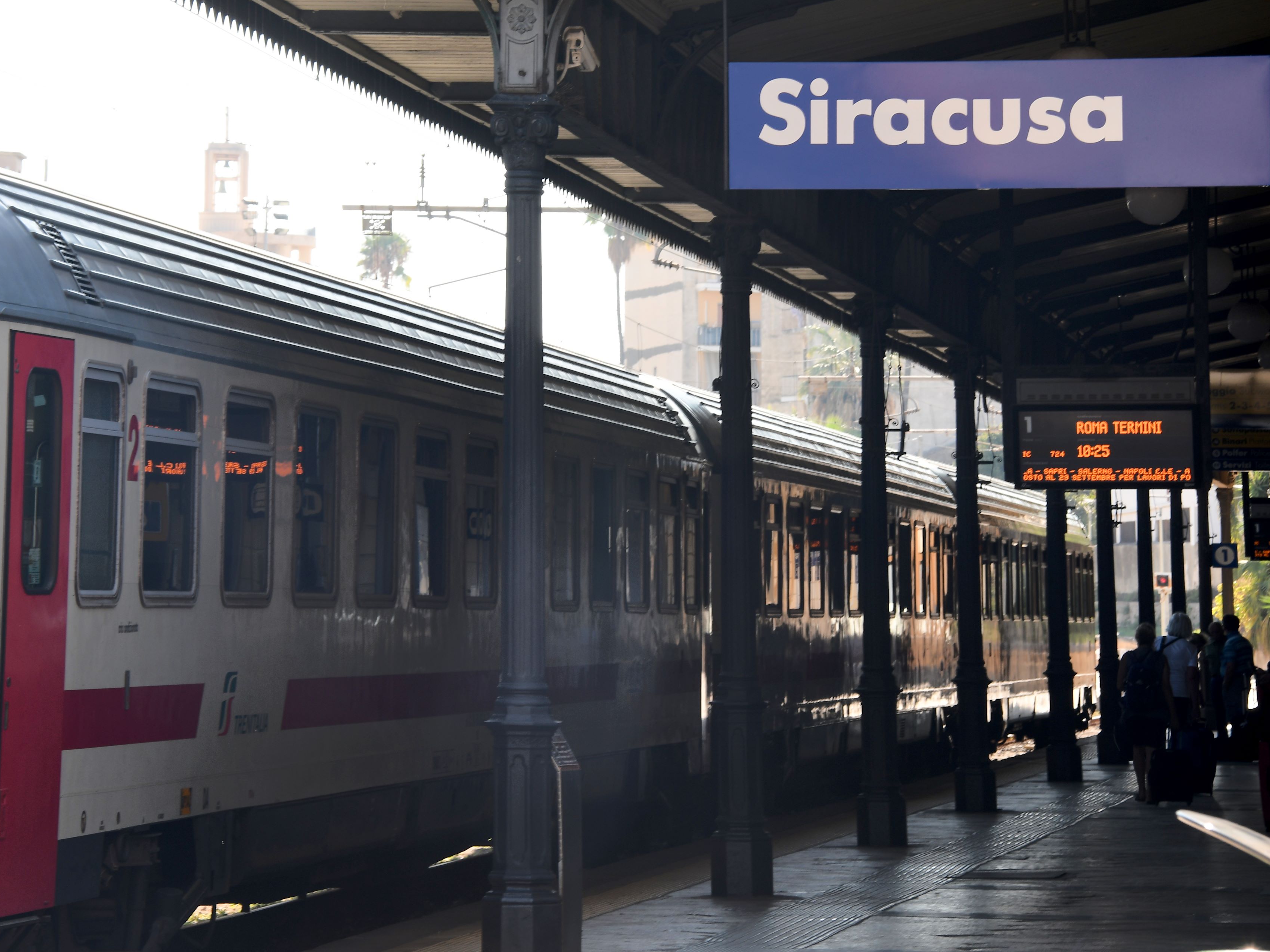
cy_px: 476
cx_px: 585
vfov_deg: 8.7
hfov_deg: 11.6
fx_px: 6237
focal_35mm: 170
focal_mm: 105
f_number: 10
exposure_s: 1/20
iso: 125
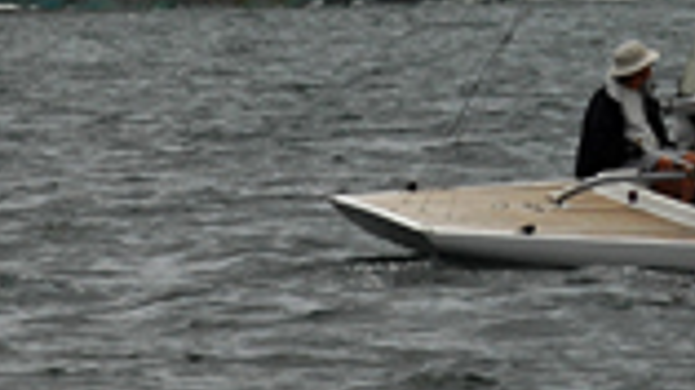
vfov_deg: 1.0
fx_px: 22132
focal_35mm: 1202
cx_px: 651
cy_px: -437
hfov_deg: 1.8
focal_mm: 200
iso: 400
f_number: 9.5
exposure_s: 1/1000
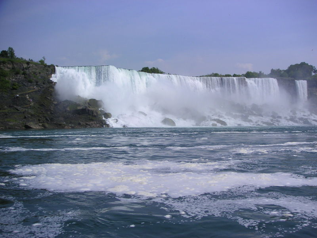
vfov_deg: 38.7
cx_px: 158
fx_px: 339
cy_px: 119
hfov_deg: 50.1
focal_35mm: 37
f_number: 6.7
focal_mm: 5.7
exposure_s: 1/350
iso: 50
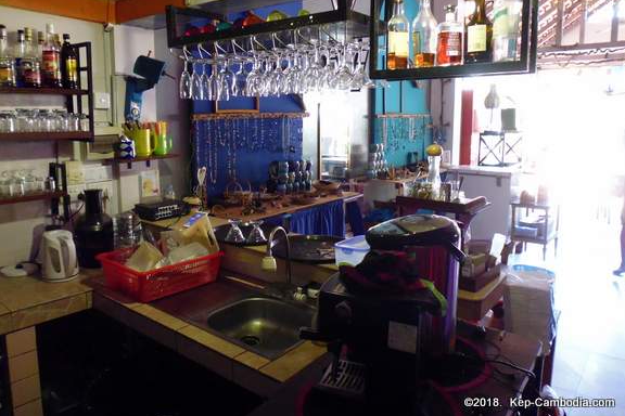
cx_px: 307
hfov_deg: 69.4
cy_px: 180
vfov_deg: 49.4
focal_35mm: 26
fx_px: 451
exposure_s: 1/20
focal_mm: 4.3
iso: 400
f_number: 2.8
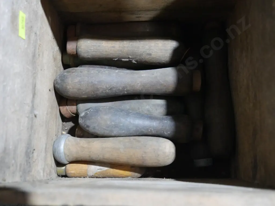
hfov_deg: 44.8
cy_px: 103
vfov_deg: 34.4
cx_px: 138
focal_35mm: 42
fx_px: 334
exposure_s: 1/60
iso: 2500
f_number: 4.6
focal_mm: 21
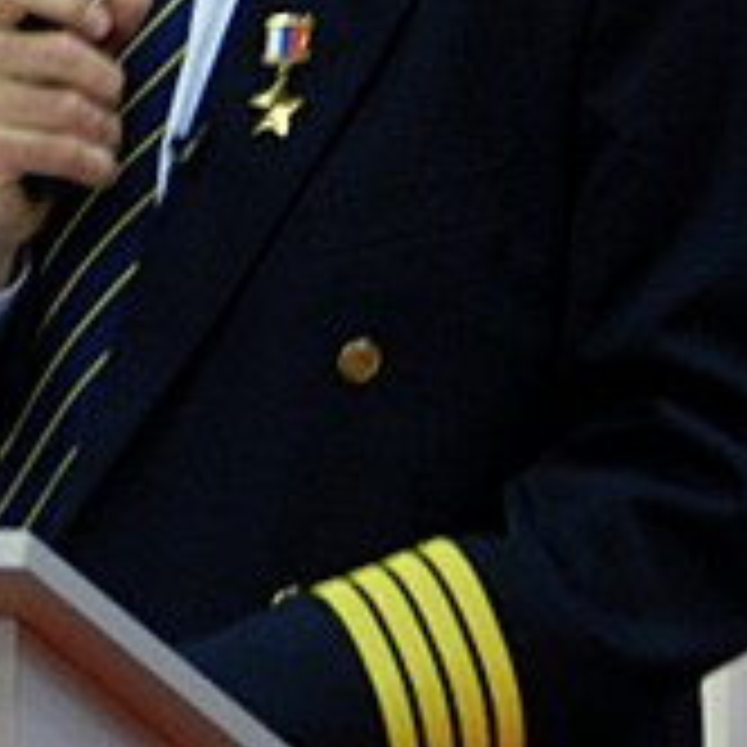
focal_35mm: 650
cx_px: 144
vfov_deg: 2.7
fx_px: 15869
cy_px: -153
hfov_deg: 2.7
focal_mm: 34
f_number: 5.5
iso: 400
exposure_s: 1/10
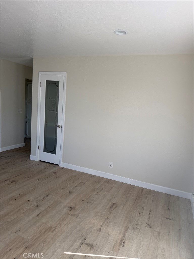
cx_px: 97
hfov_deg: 56.8
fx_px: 179
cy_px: 130
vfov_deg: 71.6
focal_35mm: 24
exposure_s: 1/121
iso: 50
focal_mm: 6.76
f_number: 1.78
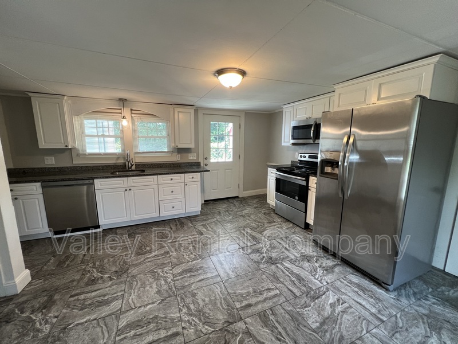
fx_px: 172
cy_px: 172
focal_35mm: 13
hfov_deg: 106.2
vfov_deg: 89.9
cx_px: 229
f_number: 1.8
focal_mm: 1.57
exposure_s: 1/120
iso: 200
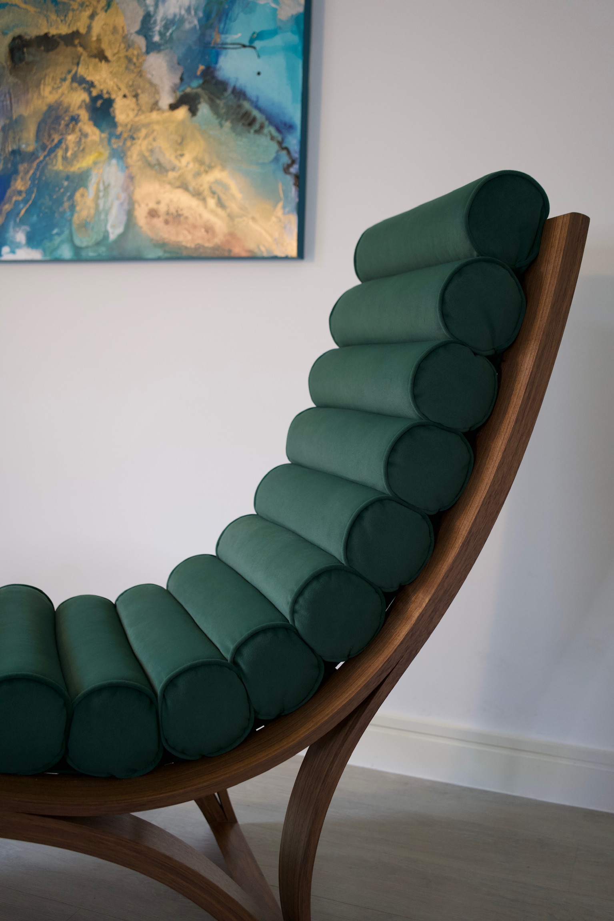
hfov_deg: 37.9
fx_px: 895
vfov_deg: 54.4
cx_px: 307
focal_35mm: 35
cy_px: 460
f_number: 3.5
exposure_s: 1/160
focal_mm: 35
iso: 1600
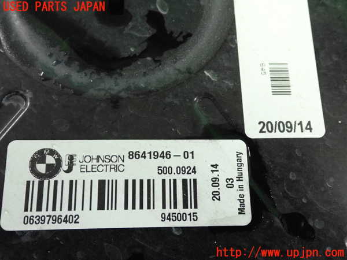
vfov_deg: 37.7
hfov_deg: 49.0
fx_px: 381
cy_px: 130
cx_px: 174
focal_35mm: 38
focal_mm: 6.83
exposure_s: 1/125
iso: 1600
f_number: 2.7
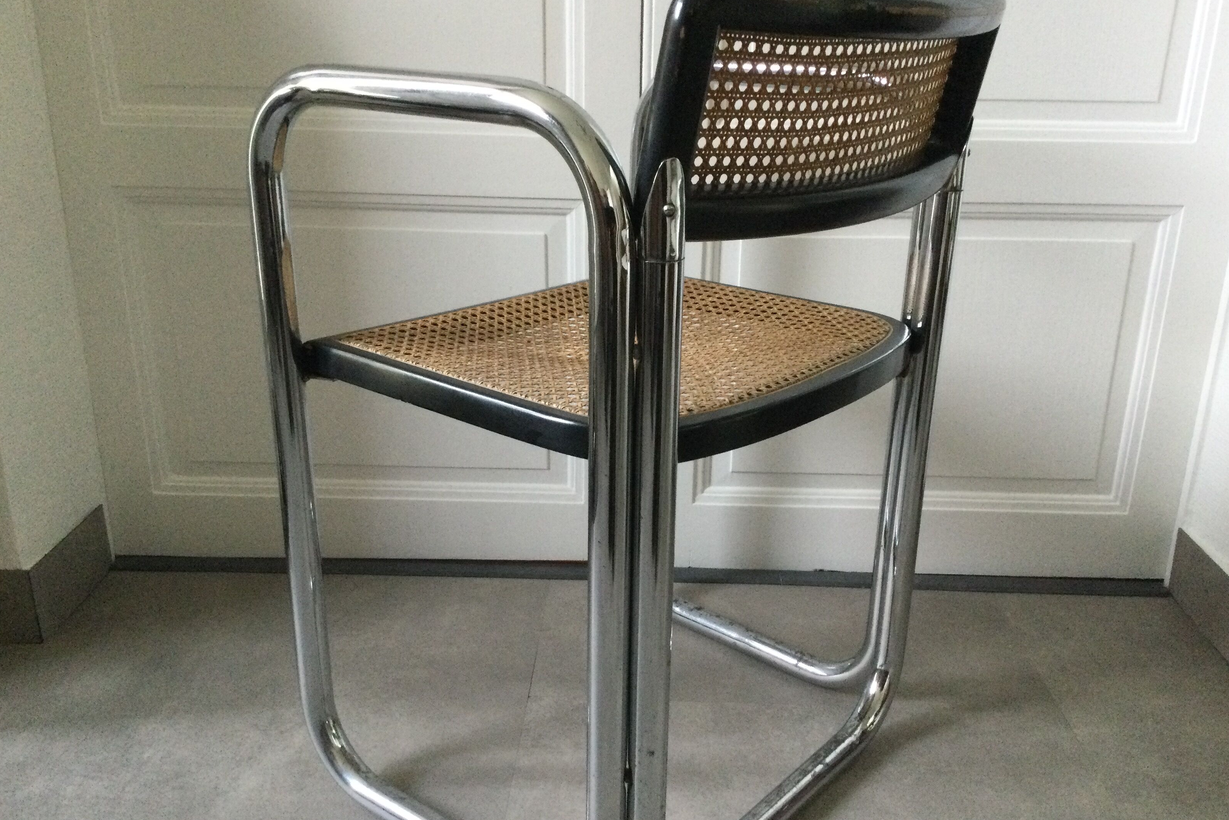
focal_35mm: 33
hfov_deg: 57.2
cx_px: 626
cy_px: 439
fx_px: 1126
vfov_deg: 39.9
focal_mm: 3.3
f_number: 2.4
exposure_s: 1/25
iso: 200
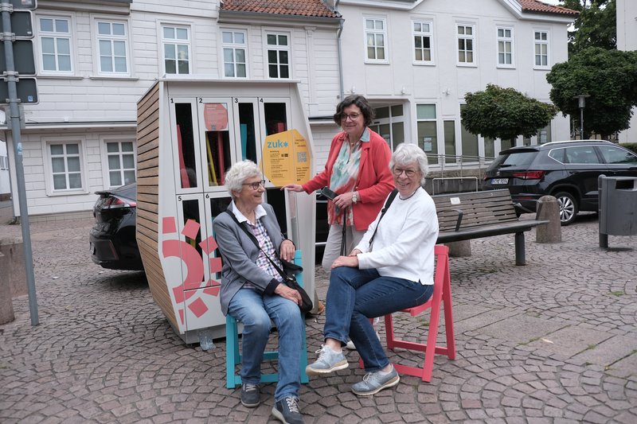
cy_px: 212
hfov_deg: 63.7
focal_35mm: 29
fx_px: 513
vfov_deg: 44.9
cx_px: 318
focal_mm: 19.5
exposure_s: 1/200
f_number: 3.6
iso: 160
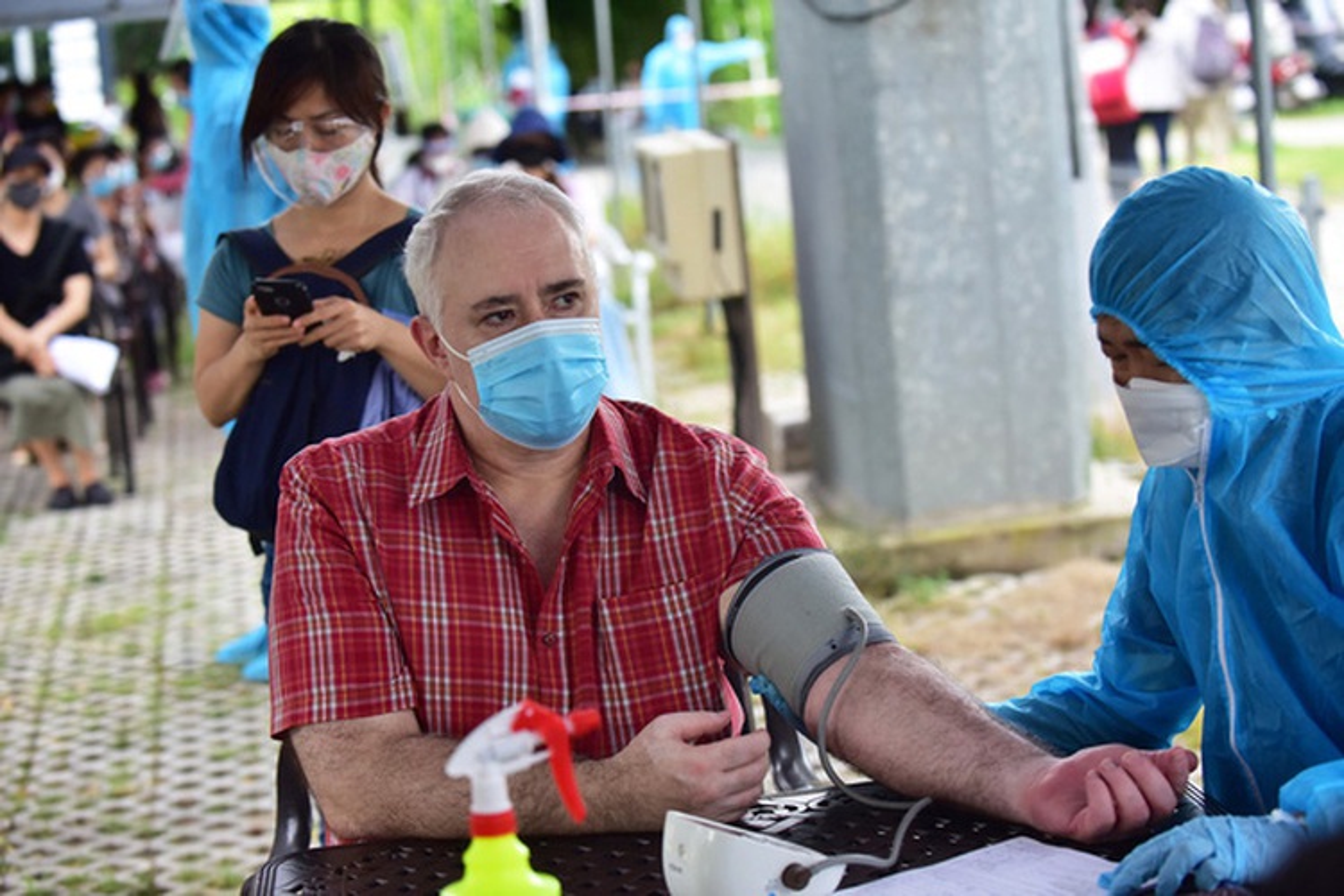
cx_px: 672
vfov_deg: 11.0
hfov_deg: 16.4
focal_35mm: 125
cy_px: 448
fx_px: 4666
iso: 1000
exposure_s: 1/1000
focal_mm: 125
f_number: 5
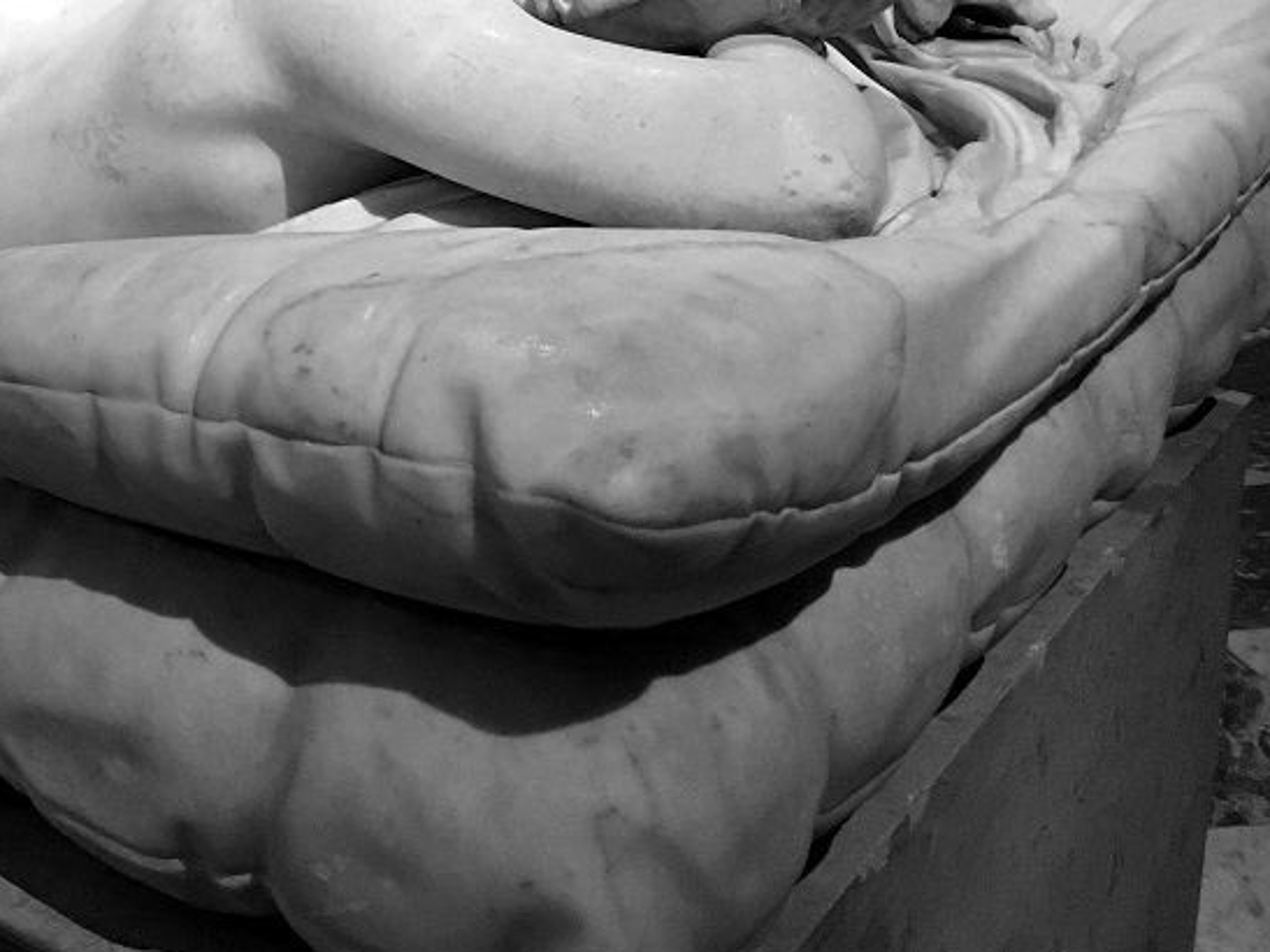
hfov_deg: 34.2
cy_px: 128
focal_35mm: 53
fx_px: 1944
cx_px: 132
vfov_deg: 26.7
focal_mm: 4.15
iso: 200
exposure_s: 1/17
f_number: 2.2
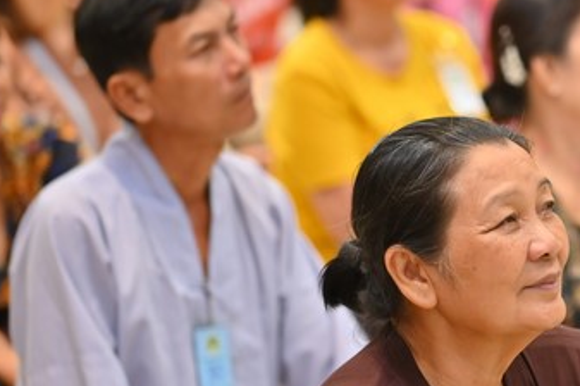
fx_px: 4040
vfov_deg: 5.5
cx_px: 506
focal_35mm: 251
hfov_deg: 8.2
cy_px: 318
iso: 800
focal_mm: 130
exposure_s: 1/80
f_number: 2.8
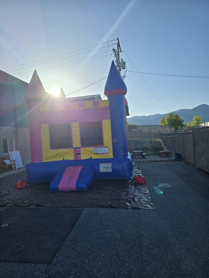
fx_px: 185
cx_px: 104
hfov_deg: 58.9
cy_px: 139
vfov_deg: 73.9
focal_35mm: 23
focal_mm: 6.3
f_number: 1.7
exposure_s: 1/1425
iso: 12
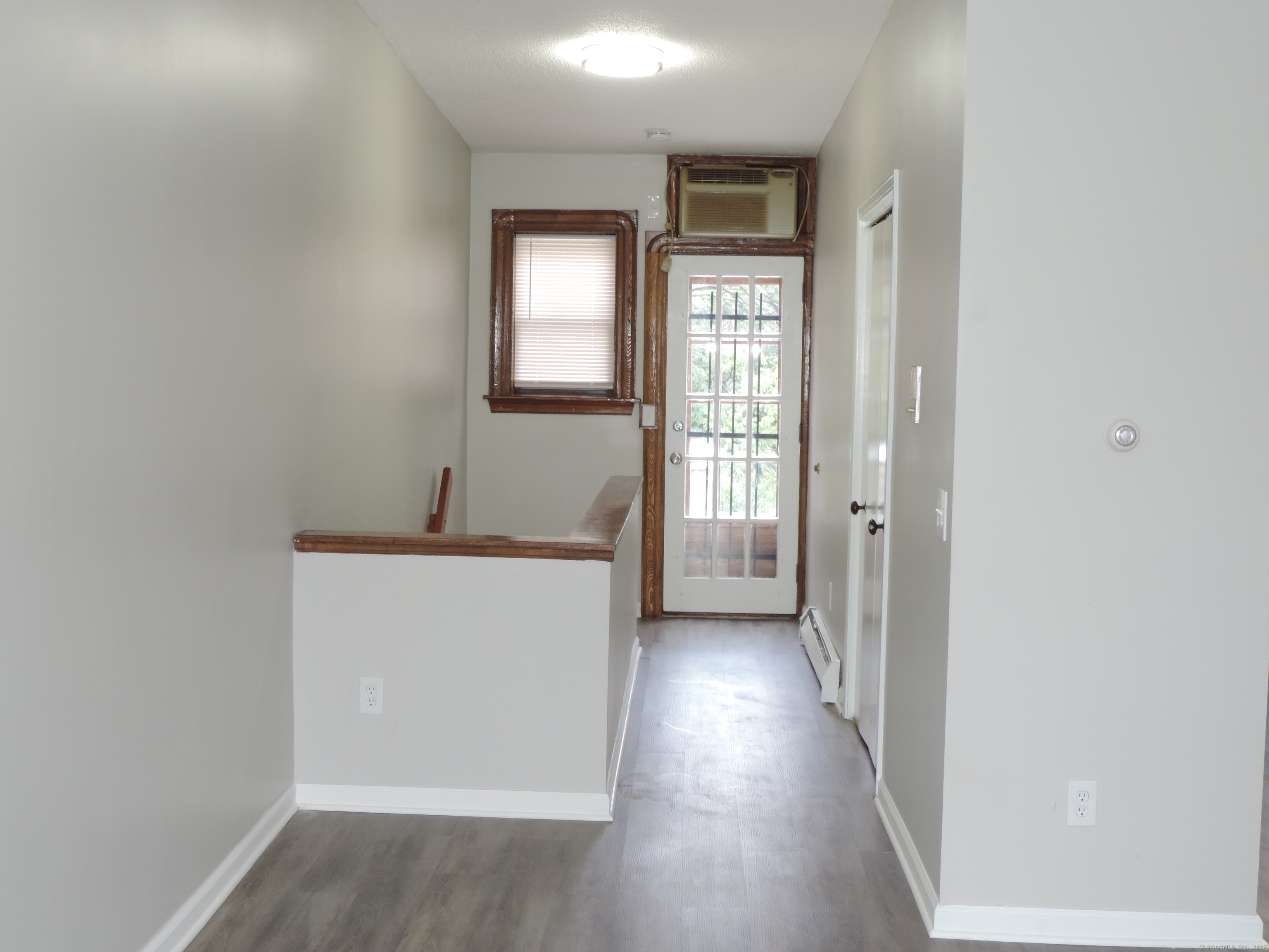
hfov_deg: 40.4
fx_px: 1723
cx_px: 634
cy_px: 476
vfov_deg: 30.9
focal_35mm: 47
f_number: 3.5
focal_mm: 8.3
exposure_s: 1/30
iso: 200
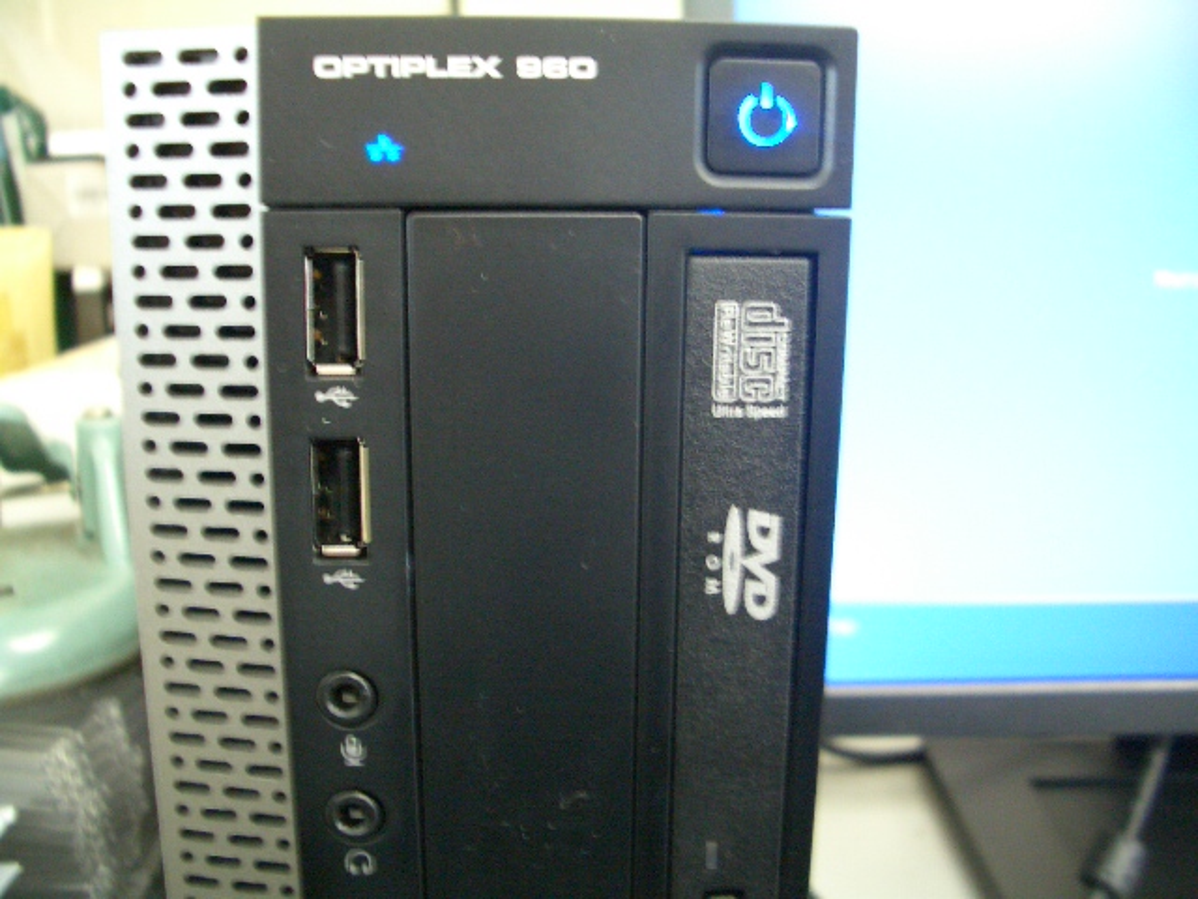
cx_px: 599
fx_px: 1211
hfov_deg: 52.6
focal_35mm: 35
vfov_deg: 40.7
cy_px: 450
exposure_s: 1/8
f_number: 2.6
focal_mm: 5.8
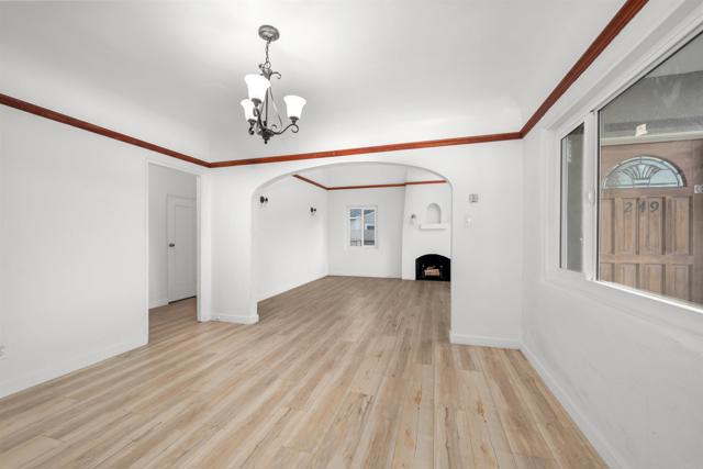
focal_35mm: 14
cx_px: 352
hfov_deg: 102.3
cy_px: 234
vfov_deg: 79.3
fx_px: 283
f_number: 8
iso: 100
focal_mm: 14.5
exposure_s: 1/1.67
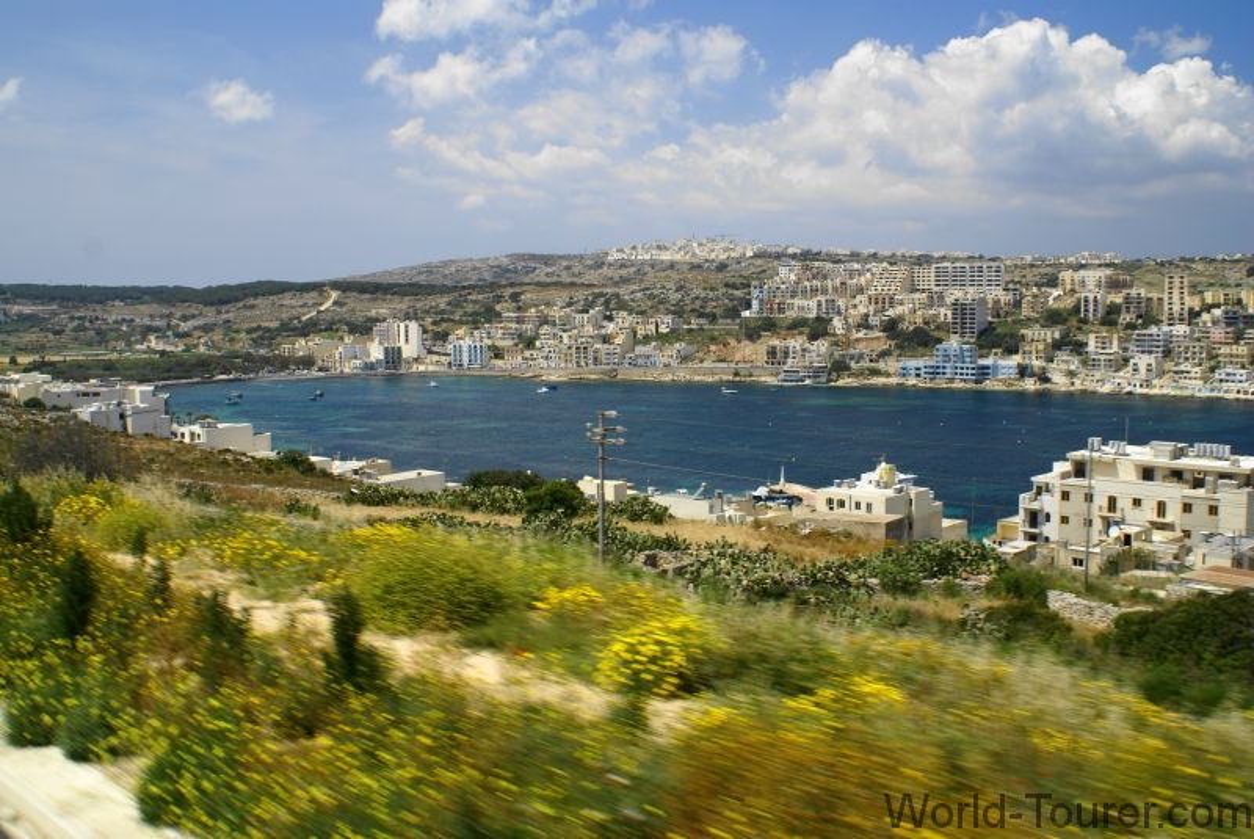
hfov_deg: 53.1
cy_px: 420
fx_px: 1255
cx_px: 627
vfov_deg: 36.9
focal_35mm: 36
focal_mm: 24
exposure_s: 1/80
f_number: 10
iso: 100
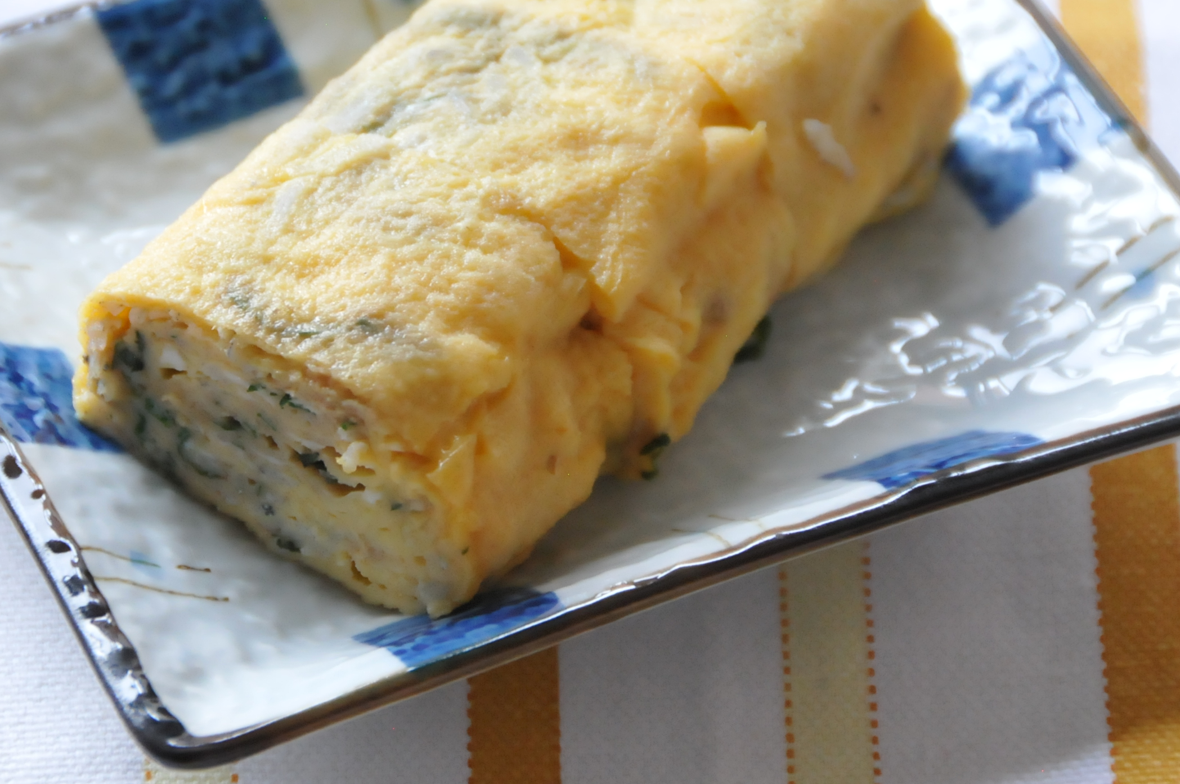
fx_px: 15060
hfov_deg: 4.5
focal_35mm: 460
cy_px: 255
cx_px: 517
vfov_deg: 3.0
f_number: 5.6
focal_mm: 200
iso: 2000
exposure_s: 1/40
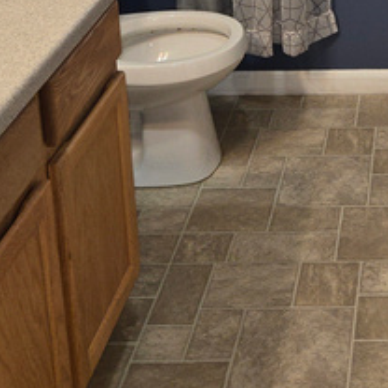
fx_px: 951
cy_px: -131
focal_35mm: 75
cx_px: 427
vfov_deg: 20.8
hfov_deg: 21.8
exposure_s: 1/60
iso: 125
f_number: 1.8
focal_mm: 5.4
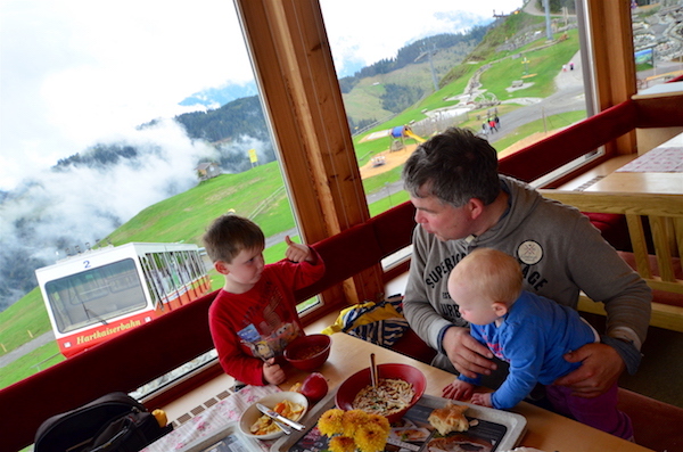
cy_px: 226
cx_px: 342
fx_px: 539
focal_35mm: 28
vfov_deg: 45.5
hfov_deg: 64.7
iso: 640
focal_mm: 19
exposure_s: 1/160
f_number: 6.3
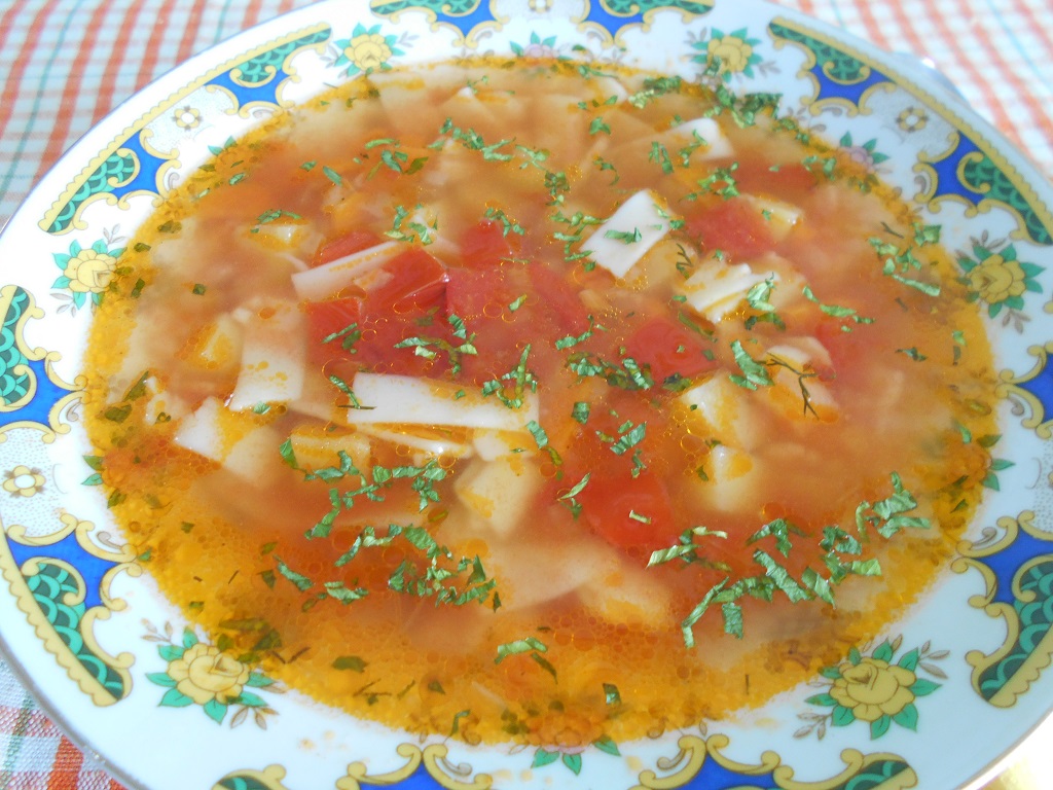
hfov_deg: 67.3
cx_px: 526
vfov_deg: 53.1
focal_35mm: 26
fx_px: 791
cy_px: 395
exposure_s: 1/30
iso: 250
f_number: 3.2
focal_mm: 4.6
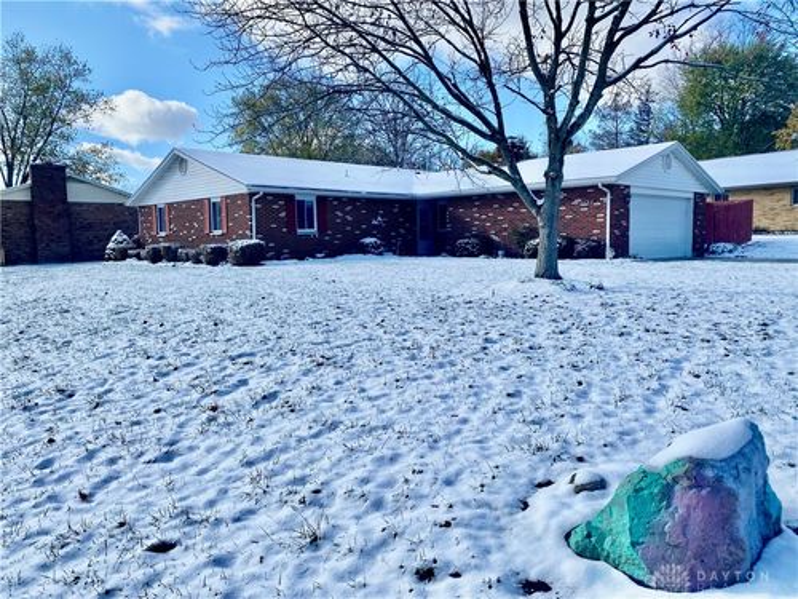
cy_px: 300
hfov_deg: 67.3
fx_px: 599
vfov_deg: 53.1
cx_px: 399
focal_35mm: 26
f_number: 1.8
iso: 32
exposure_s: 1/3205
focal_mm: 4.25
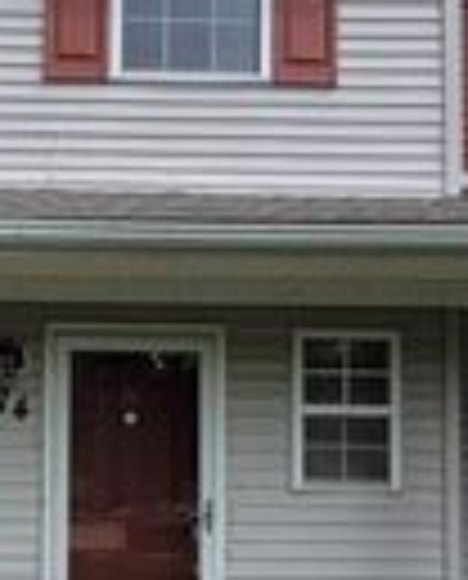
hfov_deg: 28.9
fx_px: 844
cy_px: 461
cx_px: -4
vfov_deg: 36.7
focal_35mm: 49
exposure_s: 1/1361
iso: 40
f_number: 2.2
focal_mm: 1.74
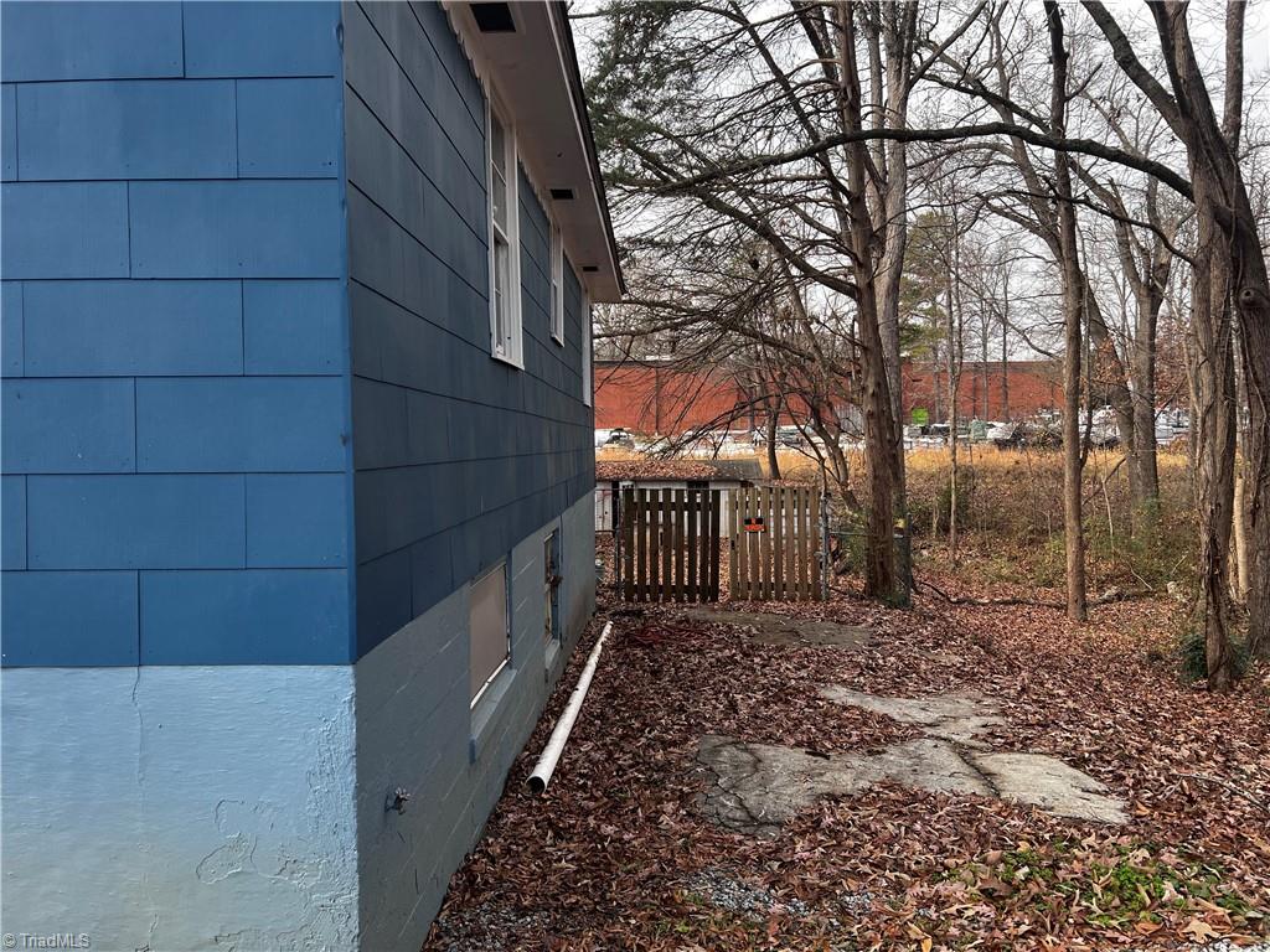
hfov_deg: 67.3
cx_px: 635
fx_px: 954
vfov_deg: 53.1
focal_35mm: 26
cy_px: 476
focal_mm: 5.7
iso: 50
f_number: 1.5
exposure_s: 1/700
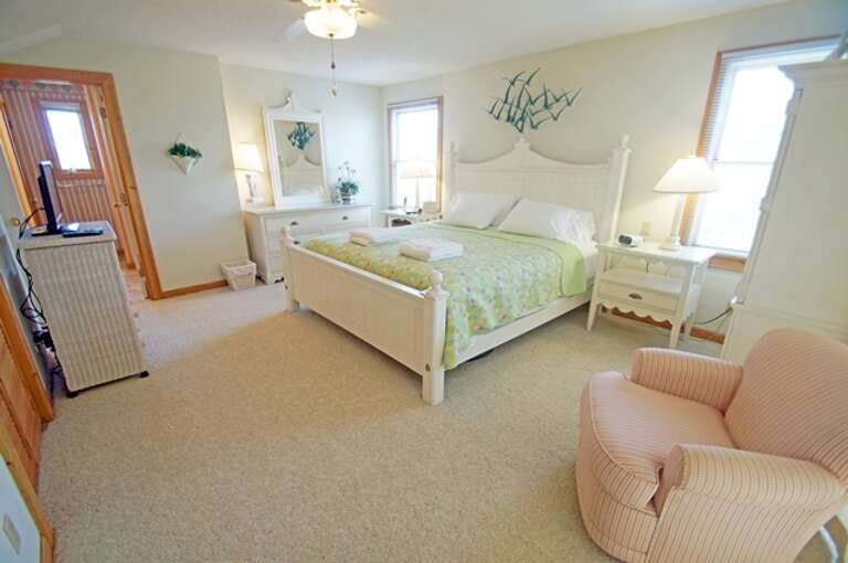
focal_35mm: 15
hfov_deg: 100.5
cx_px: 424
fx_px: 353
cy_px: 282
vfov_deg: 77.2
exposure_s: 1/60
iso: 400
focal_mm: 10
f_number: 3.5
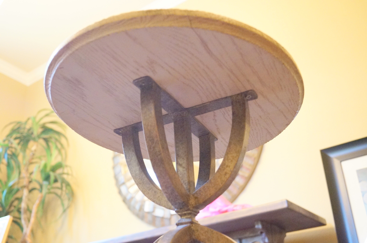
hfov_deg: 49.6
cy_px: 122
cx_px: 184
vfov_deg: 34.1
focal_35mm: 39
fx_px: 397
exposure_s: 1/30
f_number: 4
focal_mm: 26
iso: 3200
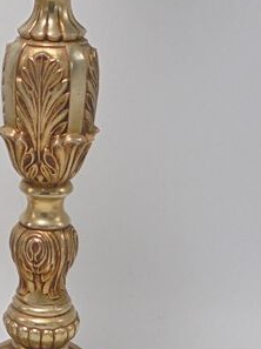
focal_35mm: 88
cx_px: -59
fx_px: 887
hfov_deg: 16.0
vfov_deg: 21.9
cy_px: 48
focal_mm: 5.3
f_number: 3.7
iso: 100
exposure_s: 1/60
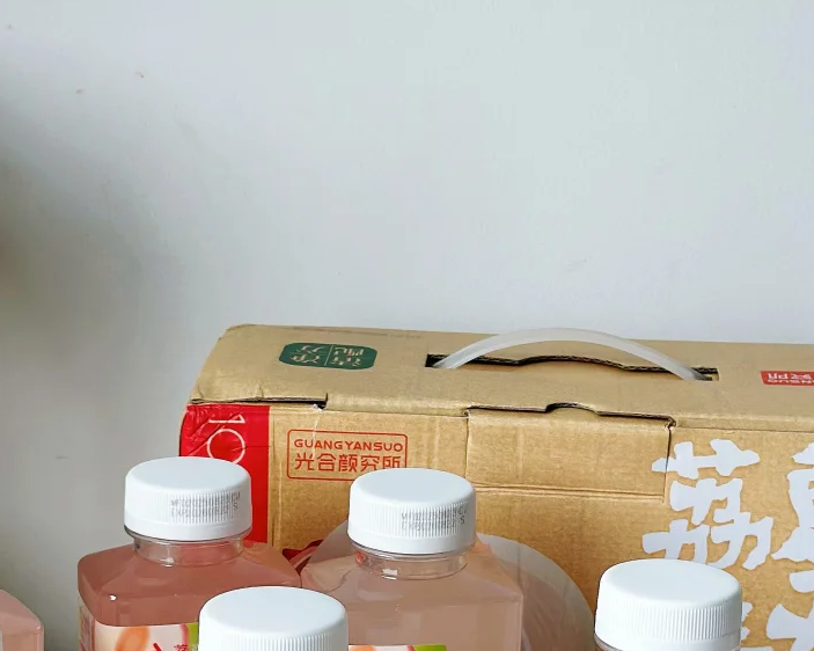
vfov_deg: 15.9
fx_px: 2312
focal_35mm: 96
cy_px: 529
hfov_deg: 20.0
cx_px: 364
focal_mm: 6.86
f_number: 1.78
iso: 80
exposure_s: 1/121
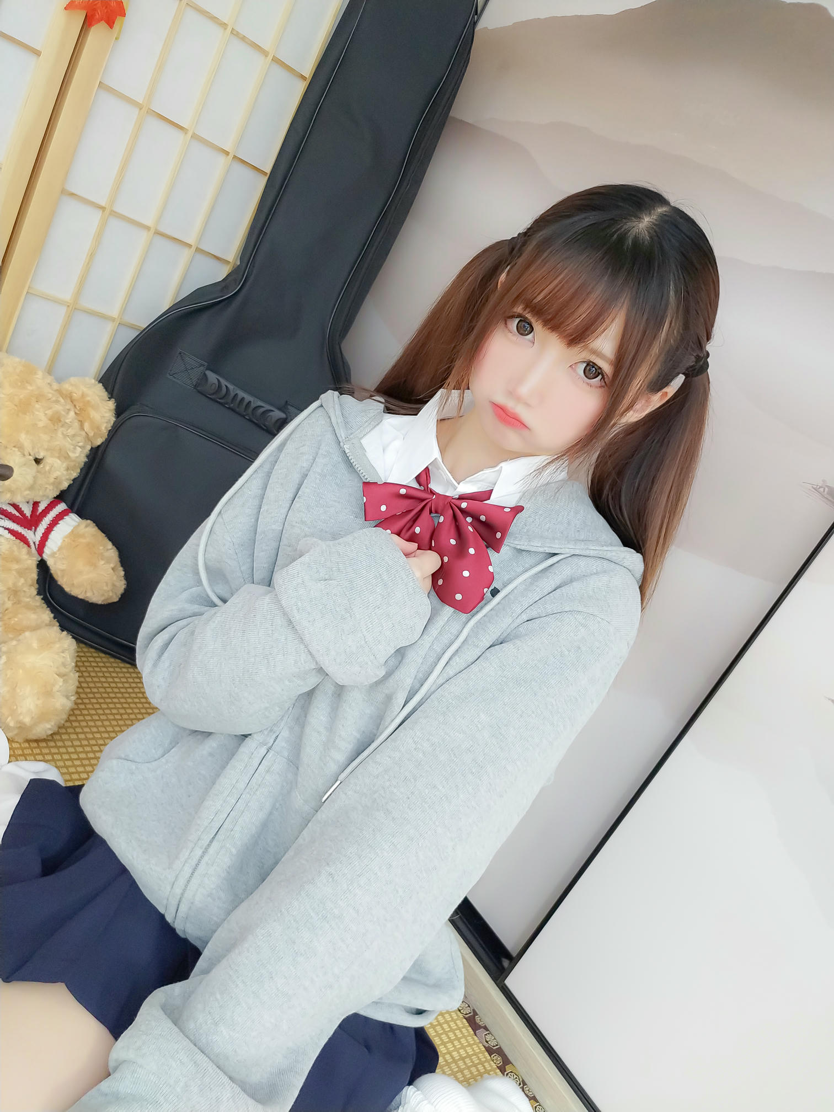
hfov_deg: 54.9
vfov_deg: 69.4
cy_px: 556
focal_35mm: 25
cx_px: 417
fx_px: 803
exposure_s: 1/25
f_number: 1.8
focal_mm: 4.36
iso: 250
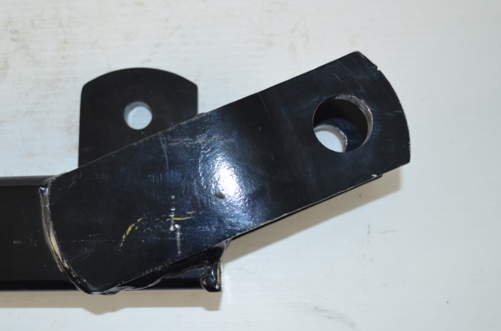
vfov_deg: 27.9
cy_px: 159
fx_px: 666
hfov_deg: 40.6
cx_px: 164
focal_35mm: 48
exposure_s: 1/60
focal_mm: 22
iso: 500
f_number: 4
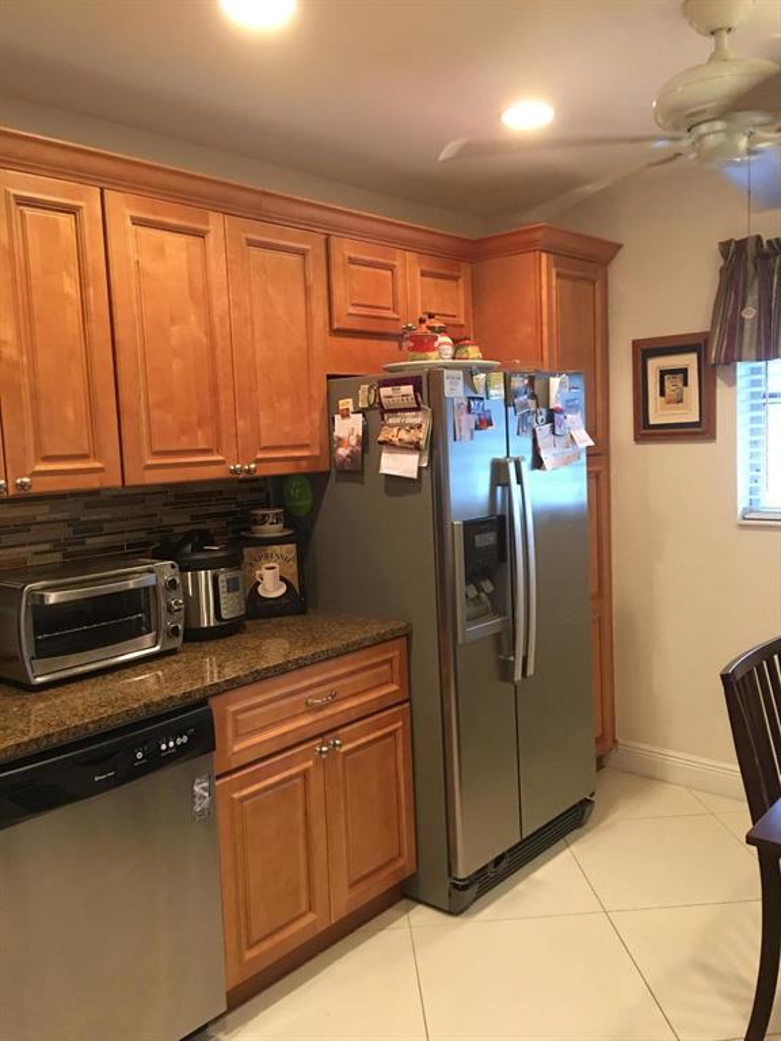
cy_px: 520
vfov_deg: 61.7
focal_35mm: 29
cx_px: 390
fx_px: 872
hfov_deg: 48.2
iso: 100
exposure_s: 1/15
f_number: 2.2
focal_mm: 4.15
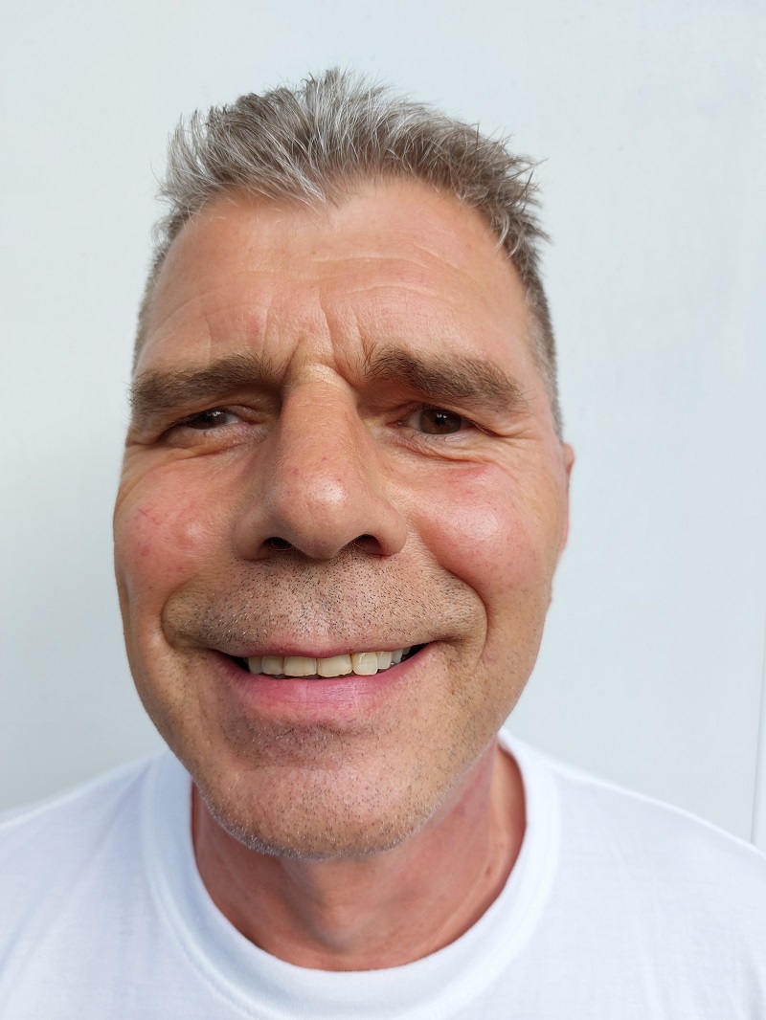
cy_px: 510
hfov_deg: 56.8
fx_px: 708
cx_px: 383
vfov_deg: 71.6
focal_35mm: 24
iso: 25
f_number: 1.8
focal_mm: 5.23
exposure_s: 1/118
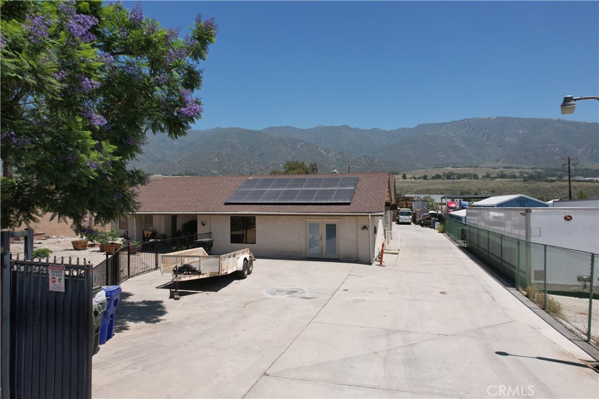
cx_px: 300
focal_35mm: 22
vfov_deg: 57.2
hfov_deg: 78.6
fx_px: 366
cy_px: 200
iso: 120
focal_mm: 8.38
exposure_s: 1/640
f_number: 2.8
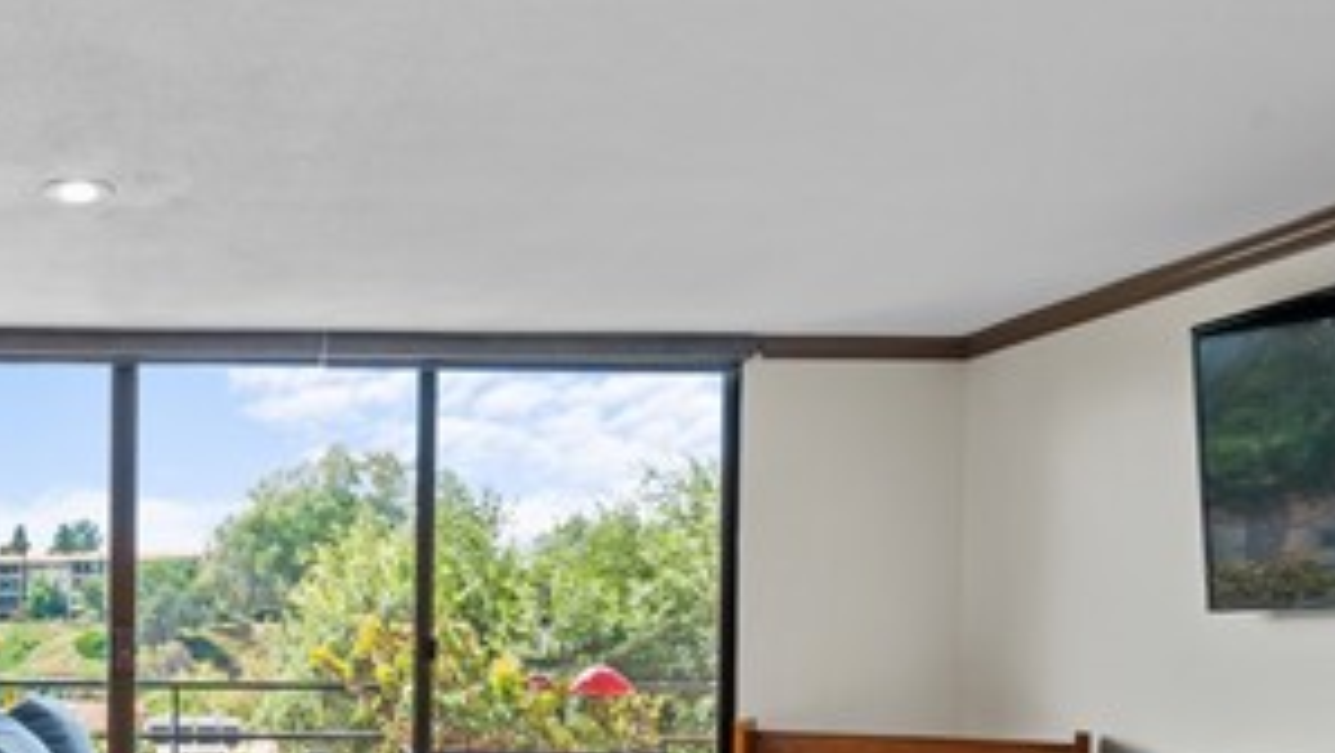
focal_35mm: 36
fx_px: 1275
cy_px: 657
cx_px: 85
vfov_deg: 31.6
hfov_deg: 48.2
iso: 100
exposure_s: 1/3
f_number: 7.1
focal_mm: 16
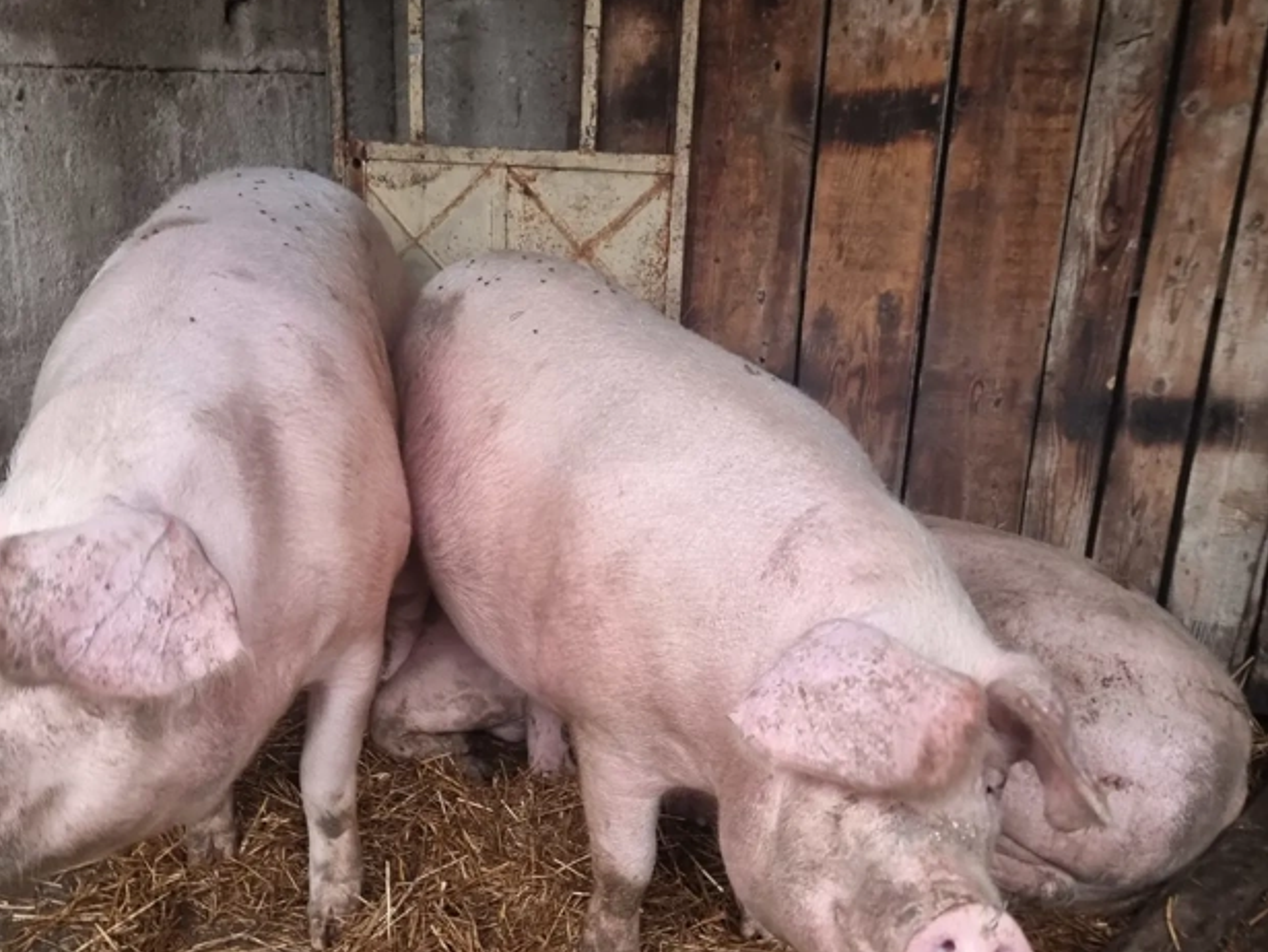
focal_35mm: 39
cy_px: 635
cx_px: 534
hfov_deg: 47.7
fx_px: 1429
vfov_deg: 36.5
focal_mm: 6.7
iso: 250
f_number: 1.8
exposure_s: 1/40
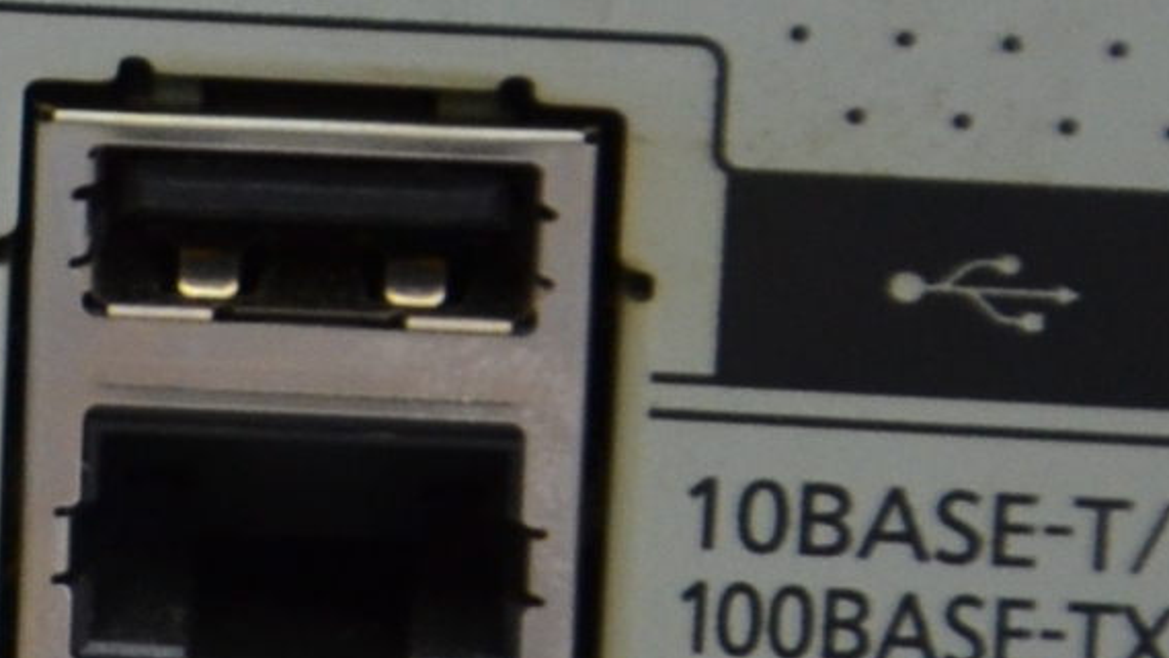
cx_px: -1918
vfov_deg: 1.6
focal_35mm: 762
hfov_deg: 2.8
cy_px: 361
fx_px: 23639
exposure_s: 1/60
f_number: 5.3
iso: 560
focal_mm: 75
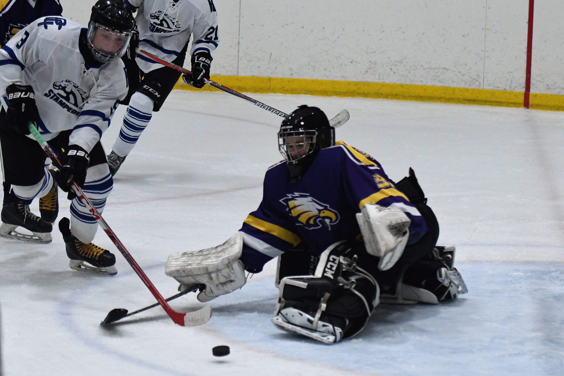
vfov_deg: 13.0
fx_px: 1645
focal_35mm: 105
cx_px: 282
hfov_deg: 19.5
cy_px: 188
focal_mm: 70
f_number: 2.8
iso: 2500
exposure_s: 1/1000
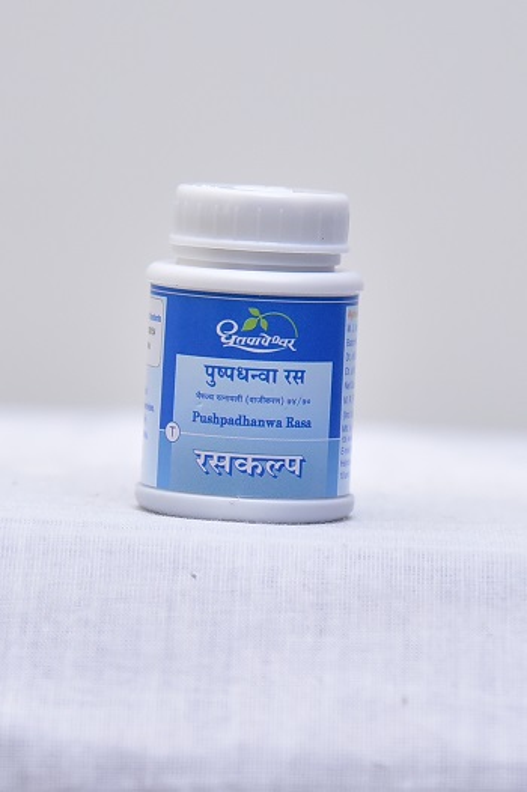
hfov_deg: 14.8
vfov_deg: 22.2
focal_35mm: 92
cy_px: 396
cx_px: 264
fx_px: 2023
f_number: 4
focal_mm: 92
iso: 1250
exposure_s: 1/125
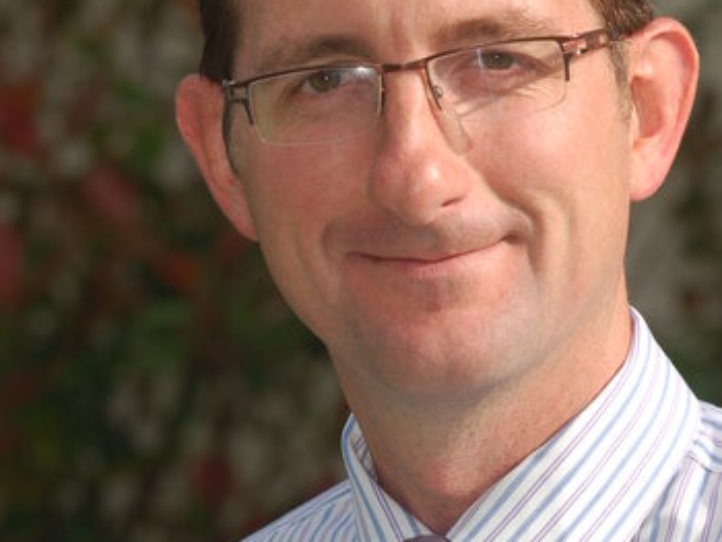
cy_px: 214
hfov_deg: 5.9
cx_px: 438
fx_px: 6971
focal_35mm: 334
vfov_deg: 4.5
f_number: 7.1
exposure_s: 1/500
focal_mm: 116
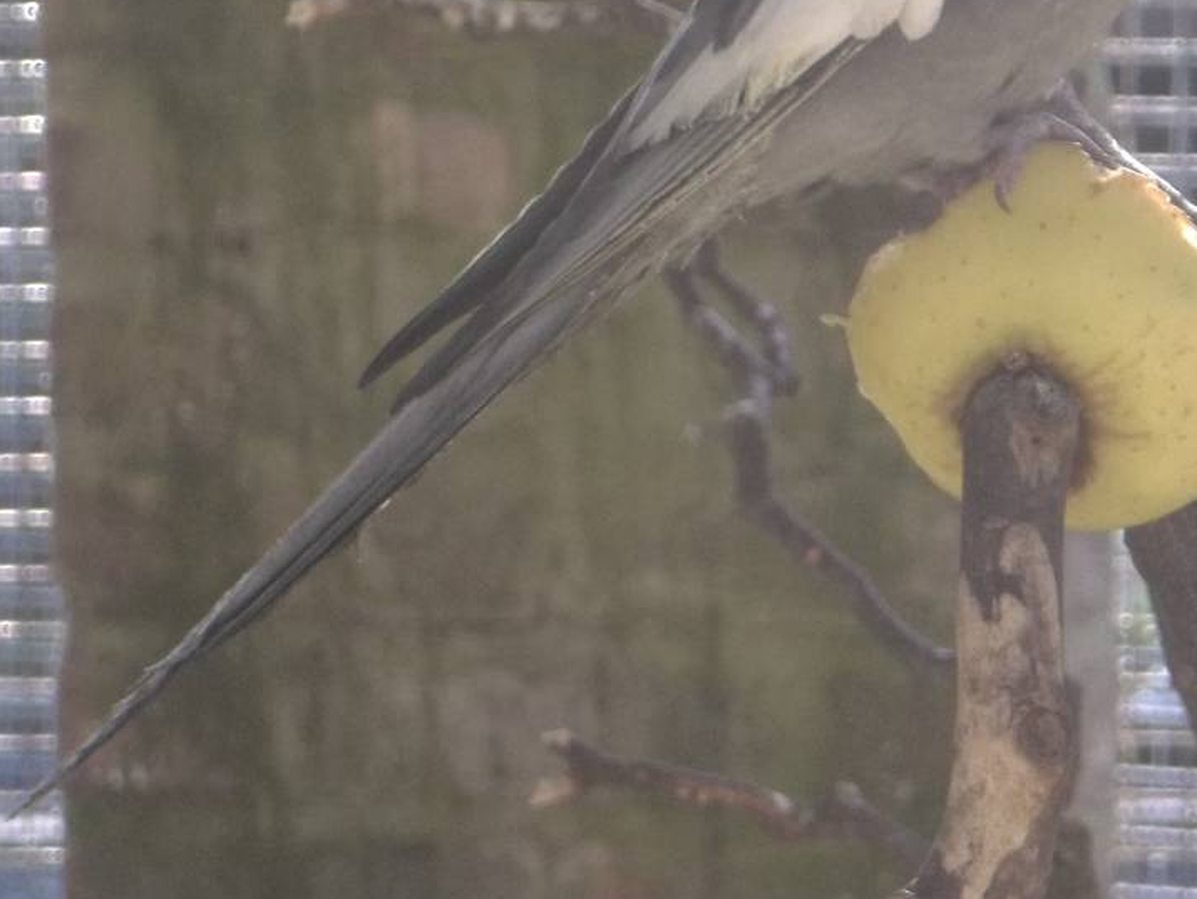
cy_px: 72
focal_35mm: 369
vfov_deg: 4.0
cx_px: 718
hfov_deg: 5.4
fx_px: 12766
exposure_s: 1/40
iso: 160
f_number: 5.9
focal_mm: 29.5
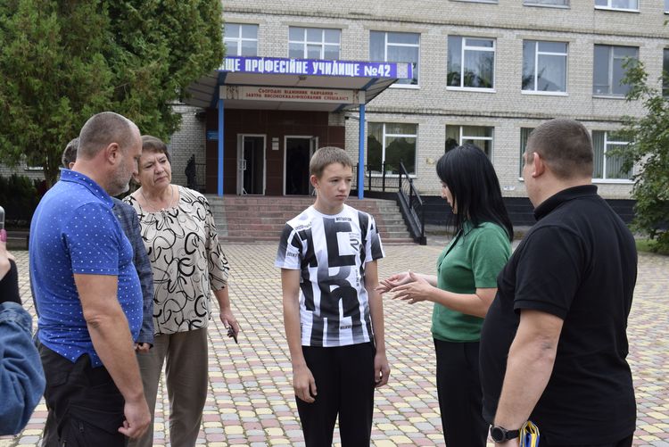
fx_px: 865
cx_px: 334
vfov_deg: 29.0
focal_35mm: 46
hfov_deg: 42.3
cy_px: 224
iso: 400
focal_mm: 31
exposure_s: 1/250
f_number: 8
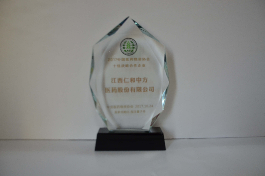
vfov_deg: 43.4
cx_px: 132
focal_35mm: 30
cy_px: 88
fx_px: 220
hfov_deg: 62.0
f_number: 4
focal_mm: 20
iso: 500
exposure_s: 1/80
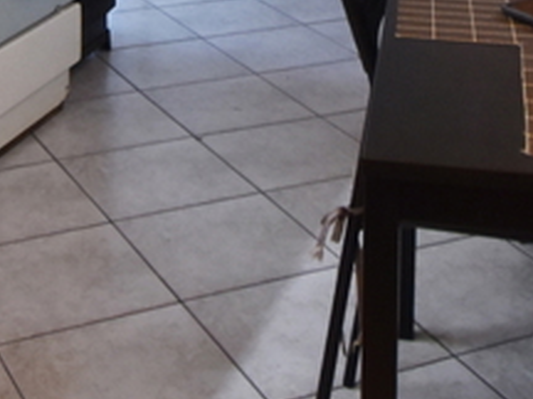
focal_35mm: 80
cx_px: 207
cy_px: -310
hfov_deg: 24.4
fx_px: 1232
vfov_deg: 15.8
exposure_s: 1/30
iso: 720
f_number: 4.5
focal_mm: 10
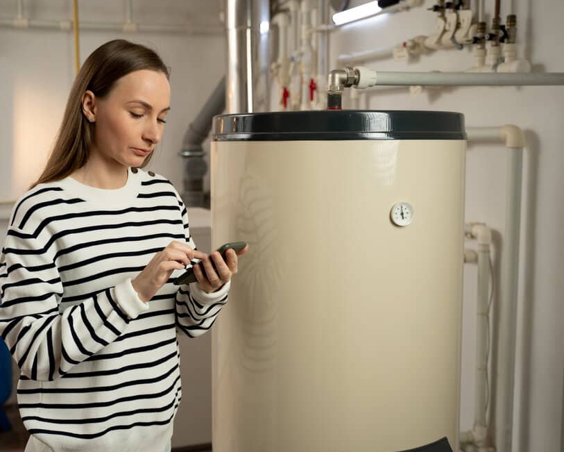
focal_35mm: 45
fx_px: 751
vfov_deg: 33.5
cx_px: 219
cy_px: 227
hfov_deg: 40.9
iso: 160
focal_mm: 39
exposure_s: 1/50
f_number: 3.2
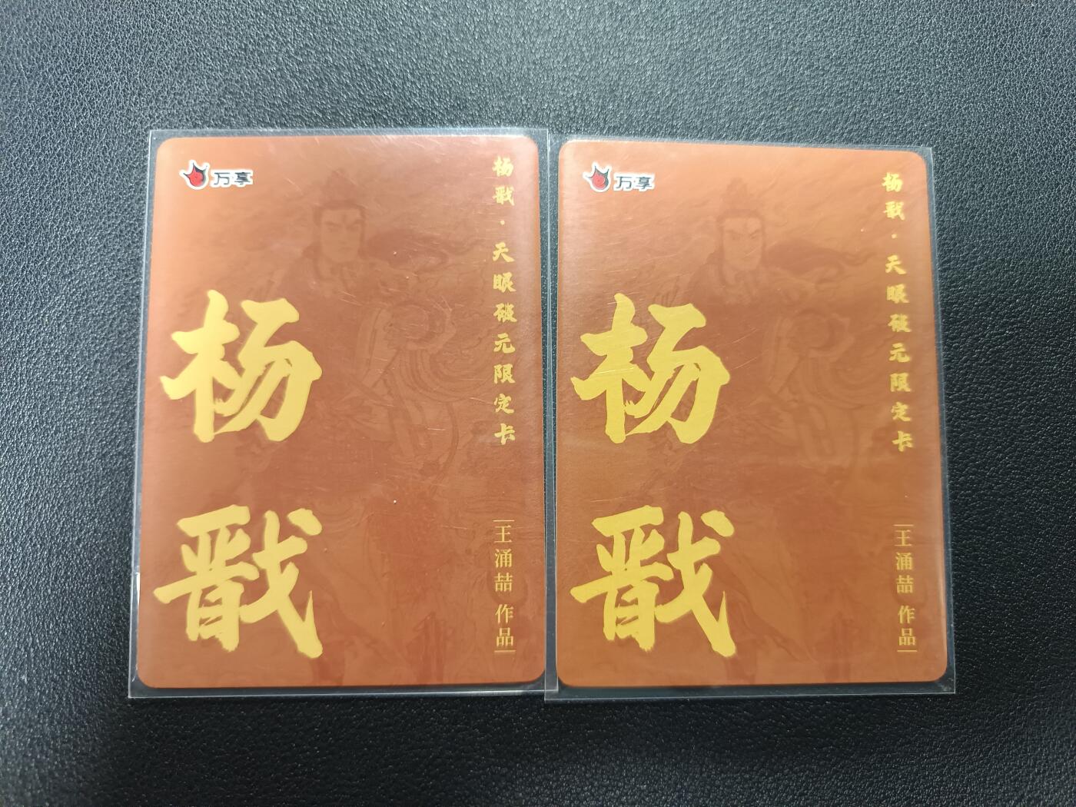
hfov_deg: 71.6
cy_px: 404
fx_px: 746
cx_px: 538
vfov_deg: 56.8
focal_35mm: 24
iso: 1564
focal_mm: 5.31
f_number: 1.7
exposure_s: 1/25
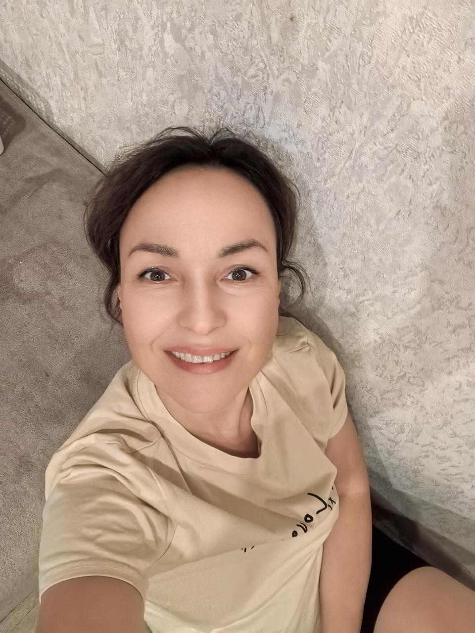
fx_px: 494
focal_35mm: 27
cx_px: 238
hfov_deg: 51.4
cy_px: 316
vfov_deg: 65.3
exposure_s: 1/25
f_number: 2.4
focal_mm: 2.7
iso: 640
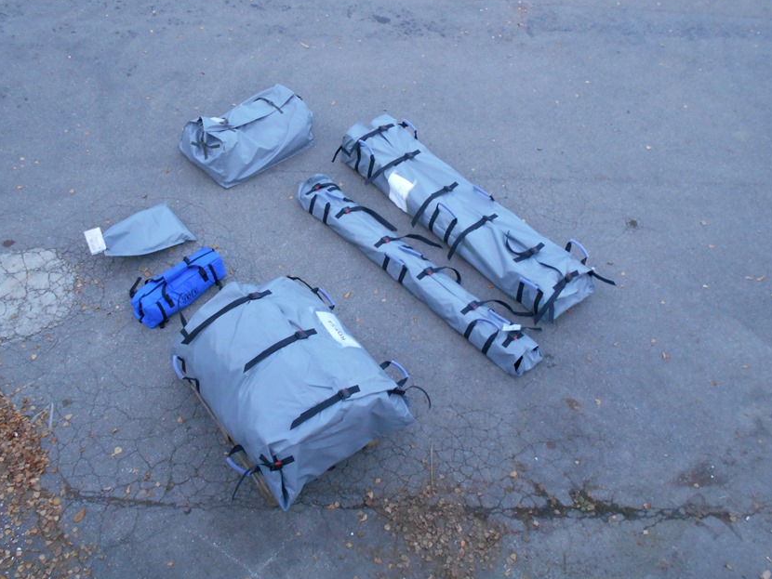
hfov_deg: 49.9
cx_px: 324
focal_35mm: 37
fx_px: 825
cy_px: 274
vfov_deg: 38.7
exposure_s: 1/30
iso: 320
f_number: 3.4
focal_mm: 5.1
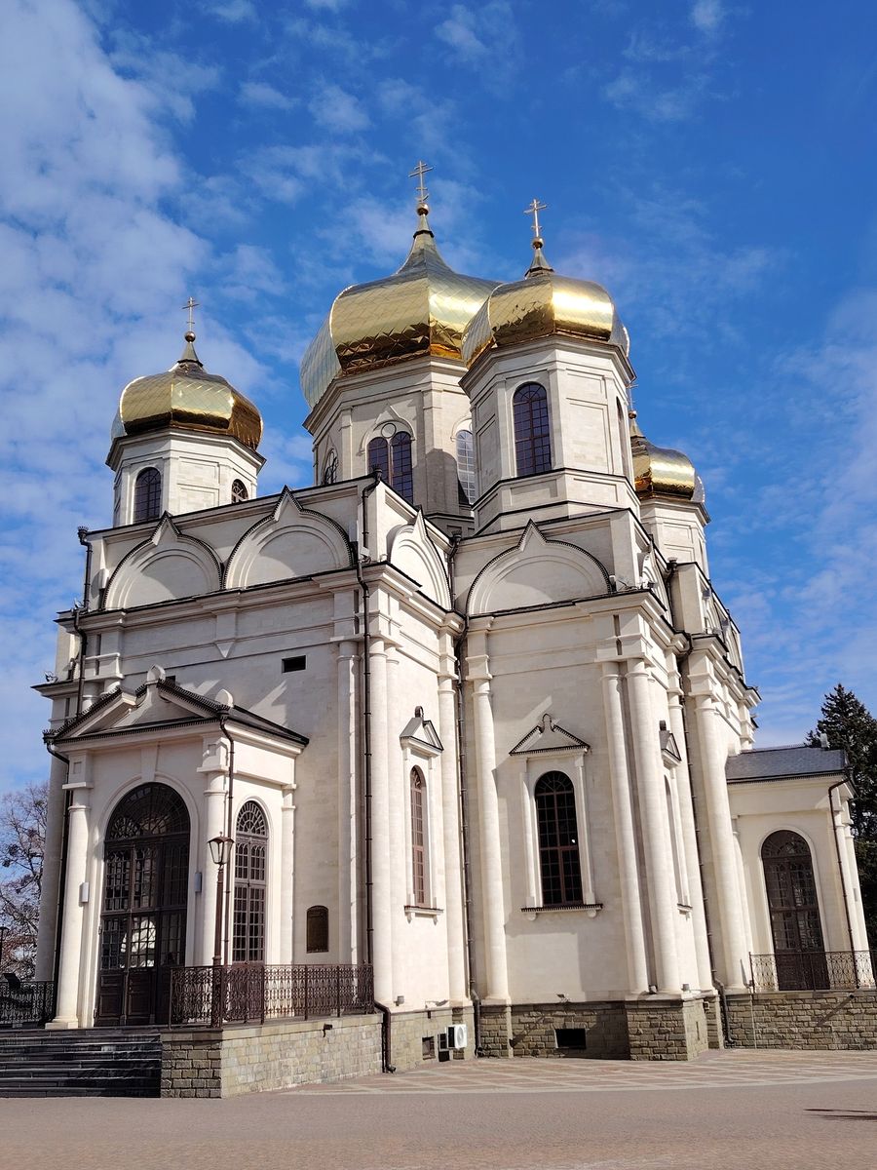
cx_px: 438
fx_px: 1149
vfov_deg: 54.0
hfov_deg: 41.8
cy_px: 585
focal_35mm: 34
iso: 101
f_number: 1.75
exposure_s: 1/1377
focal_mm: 5.25
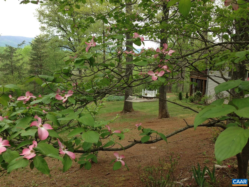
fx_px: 237
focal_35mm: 33
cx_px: 124
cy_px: 94
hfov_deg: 55.4
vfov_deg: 42.9
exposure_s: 1/341
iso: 50
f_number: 2.4
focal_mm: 4.12
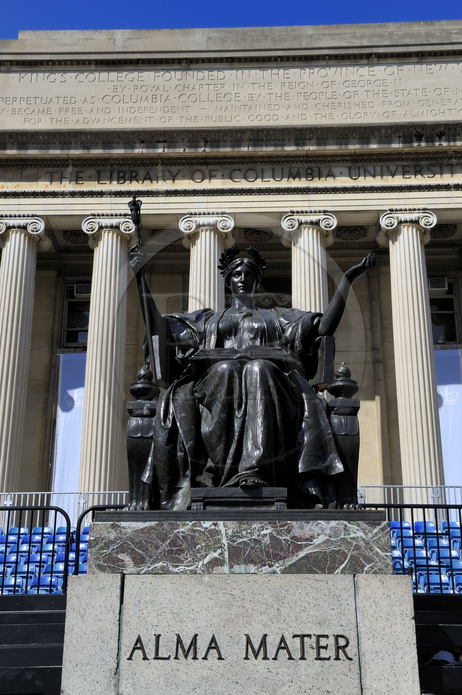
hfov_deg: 28.0
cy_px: 348
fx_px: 926
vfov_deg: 41.1
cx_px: 231
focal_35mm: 48
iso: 200
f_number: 14
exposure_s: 1/160
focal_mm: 48
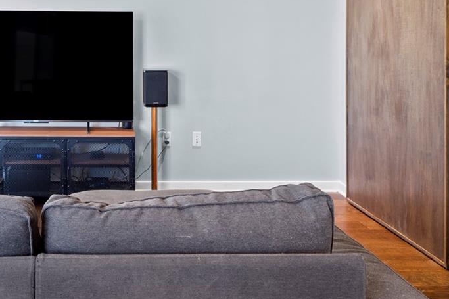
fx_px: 561
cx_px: 111
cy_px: 34
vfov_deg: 28.8
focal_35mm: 45
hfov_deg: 42.3
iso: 250
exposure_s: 3.2
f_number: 11
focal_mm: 10
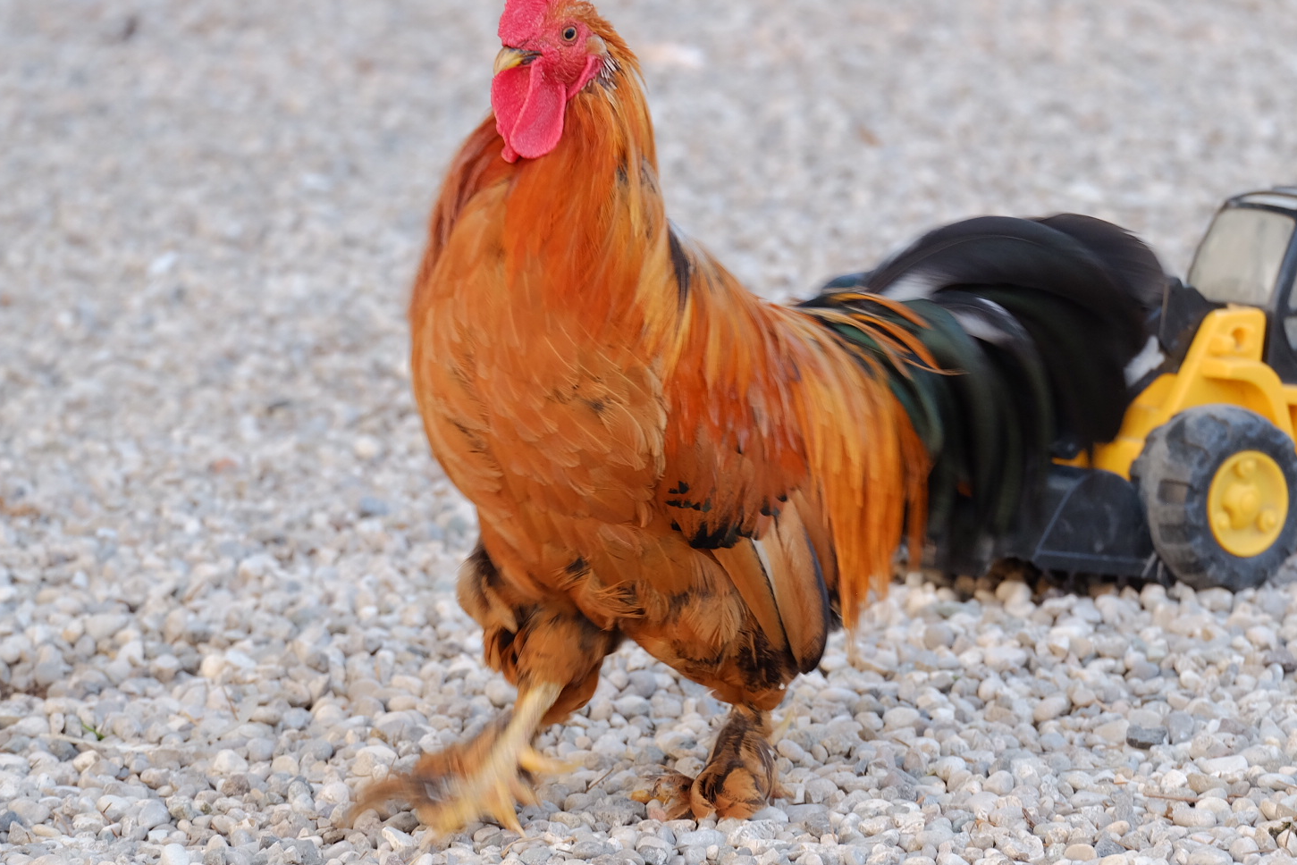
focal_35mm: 186
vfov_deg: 7.4
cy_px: 384
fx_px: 6702
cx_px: 677
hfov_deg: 11.1
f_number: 5.4
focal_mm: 101.2
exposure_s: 1/60
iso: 800
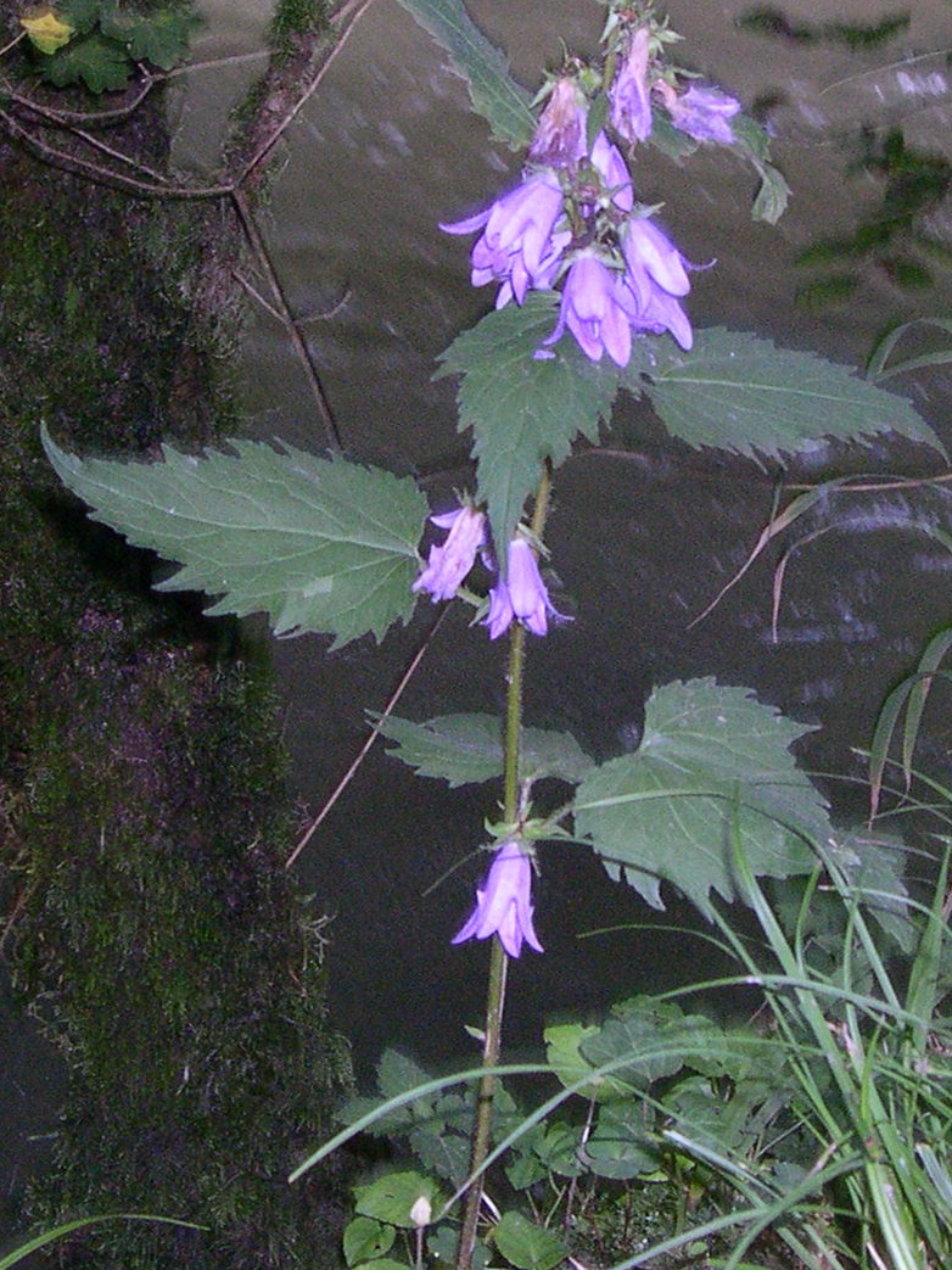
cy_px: 664
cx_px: 543
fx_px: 1871
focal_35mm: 51
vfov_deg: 37.5
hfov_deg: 28.5
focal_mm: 8
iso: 400
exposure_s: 1/30
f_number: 7.6
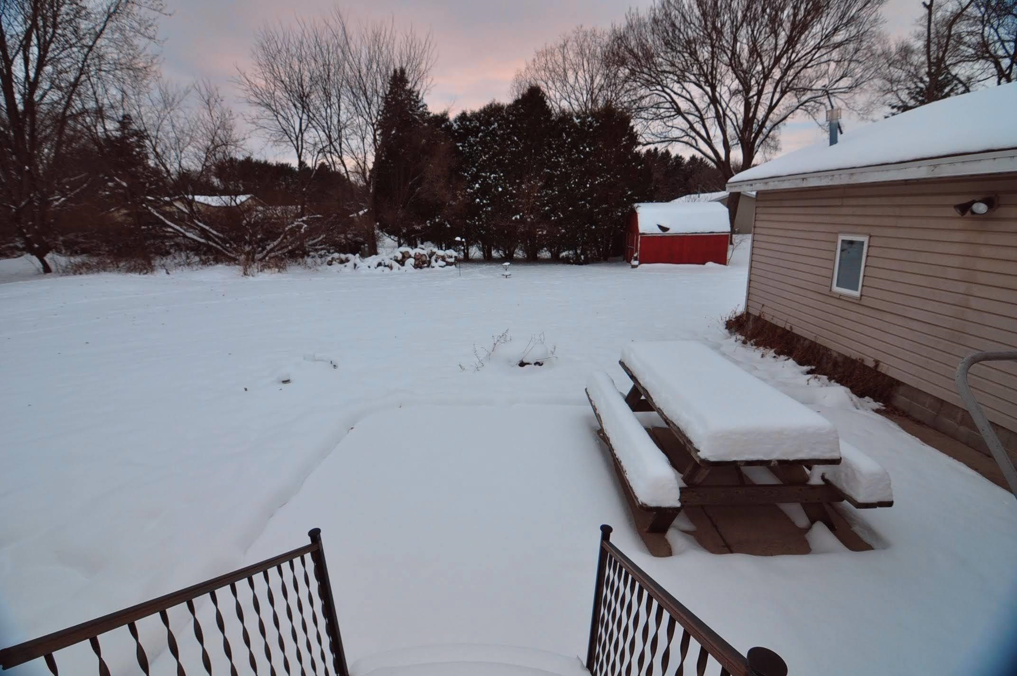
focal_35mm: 16
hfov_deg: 95.0
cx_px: 508
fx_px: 466
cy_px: 338
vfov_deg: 71.9
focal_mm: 11
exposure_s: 1/125
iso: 400
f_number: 5.6
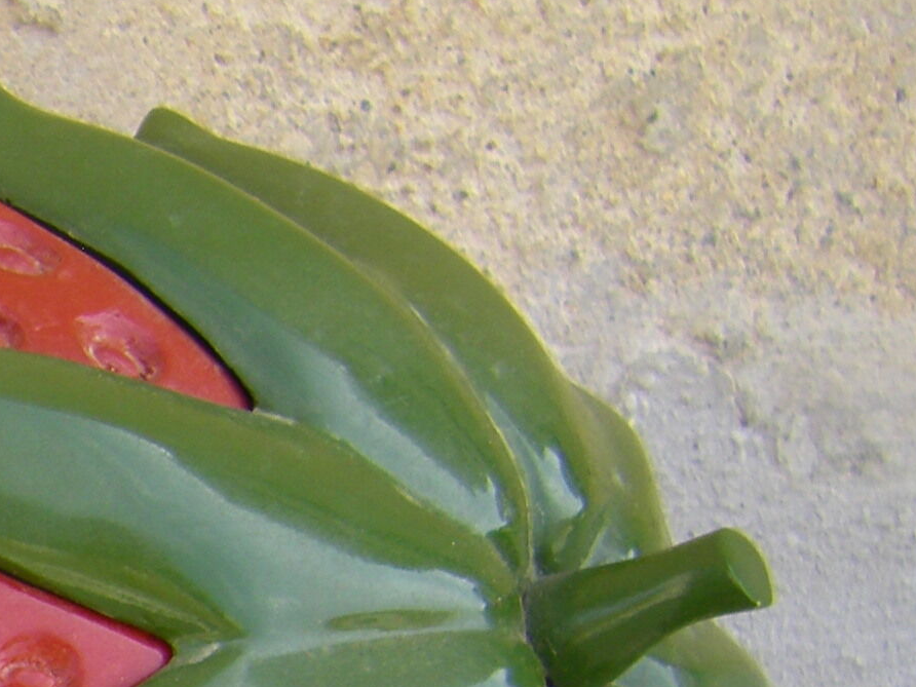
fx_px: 3678
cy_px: 923
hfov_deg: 13.5
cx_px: -404
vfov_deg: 10.4
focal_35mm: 139
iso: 64
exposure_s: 1/160
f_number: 3.5
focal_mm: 6.3
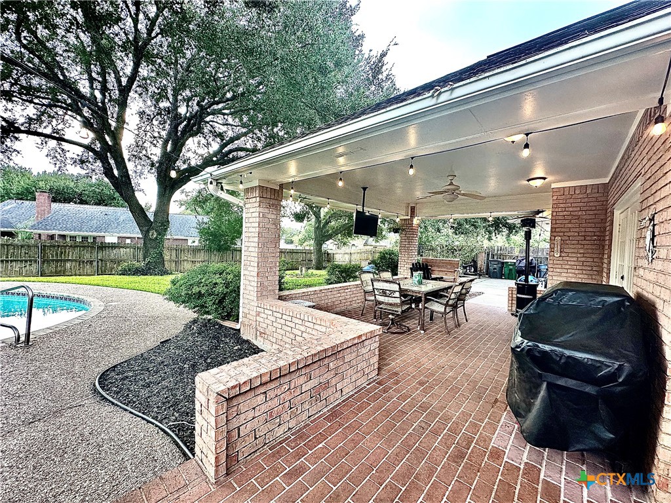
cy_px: 252
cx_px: 336
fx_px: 271
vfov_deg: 85.7
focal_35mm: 14
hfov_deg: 102.1
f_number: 2.2
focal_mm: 2.22
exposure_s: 1/120
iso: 160
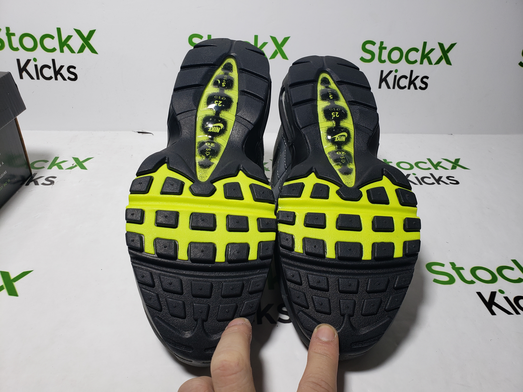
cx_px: 262
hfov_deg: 67.3
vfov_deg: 53.1
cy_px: 196
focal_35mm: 26
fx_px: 393
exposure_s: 1/199
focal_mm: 4.3
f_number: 2.4
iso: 50
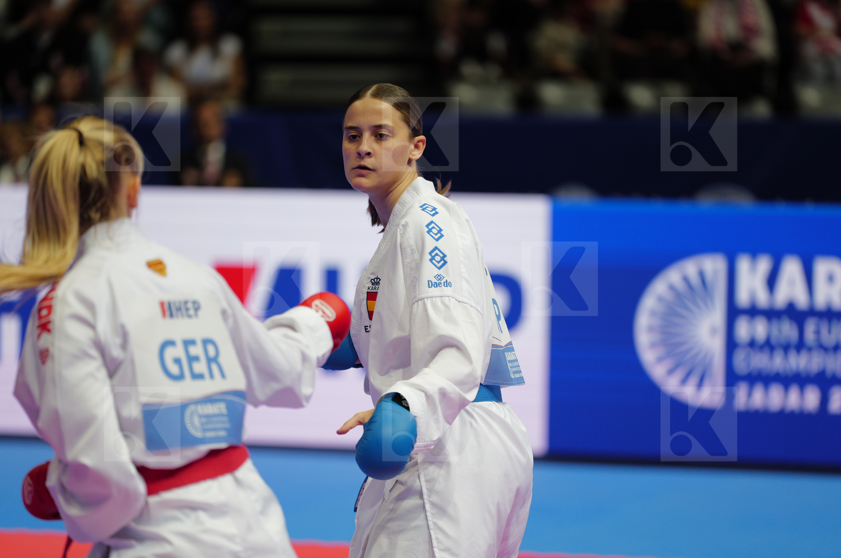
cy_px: 279
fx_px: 4664
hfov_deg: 10.3
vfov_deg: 6.8
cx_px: 420
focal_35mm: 200
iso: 1250
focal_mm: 200
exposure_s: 1/1000
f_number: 2.8
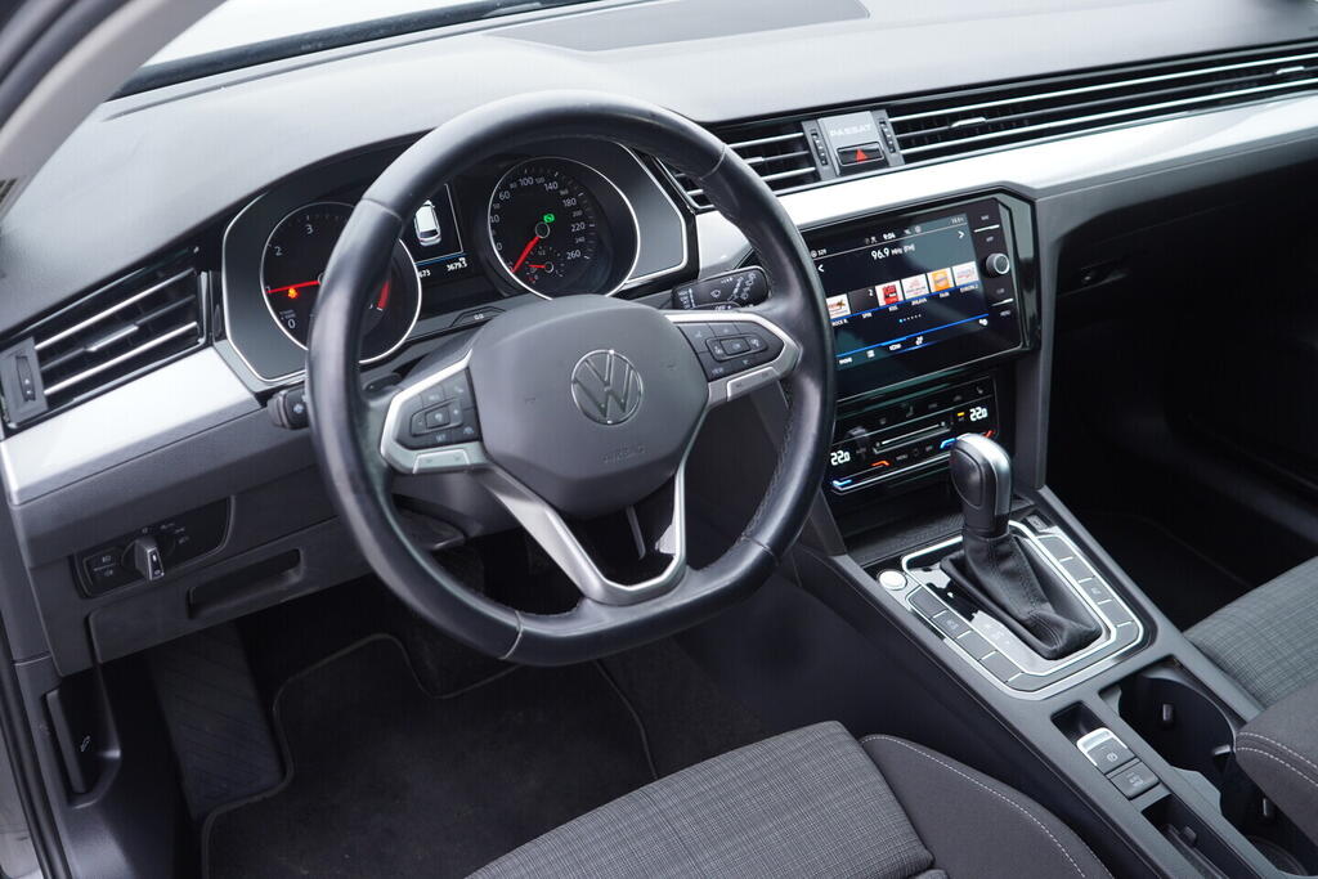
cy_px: 440
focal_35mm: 36
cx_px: 659
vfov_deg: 36.9
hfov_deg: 53.1
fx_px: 1318
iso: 250
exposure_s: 1/40
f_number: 2.8
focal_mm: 24
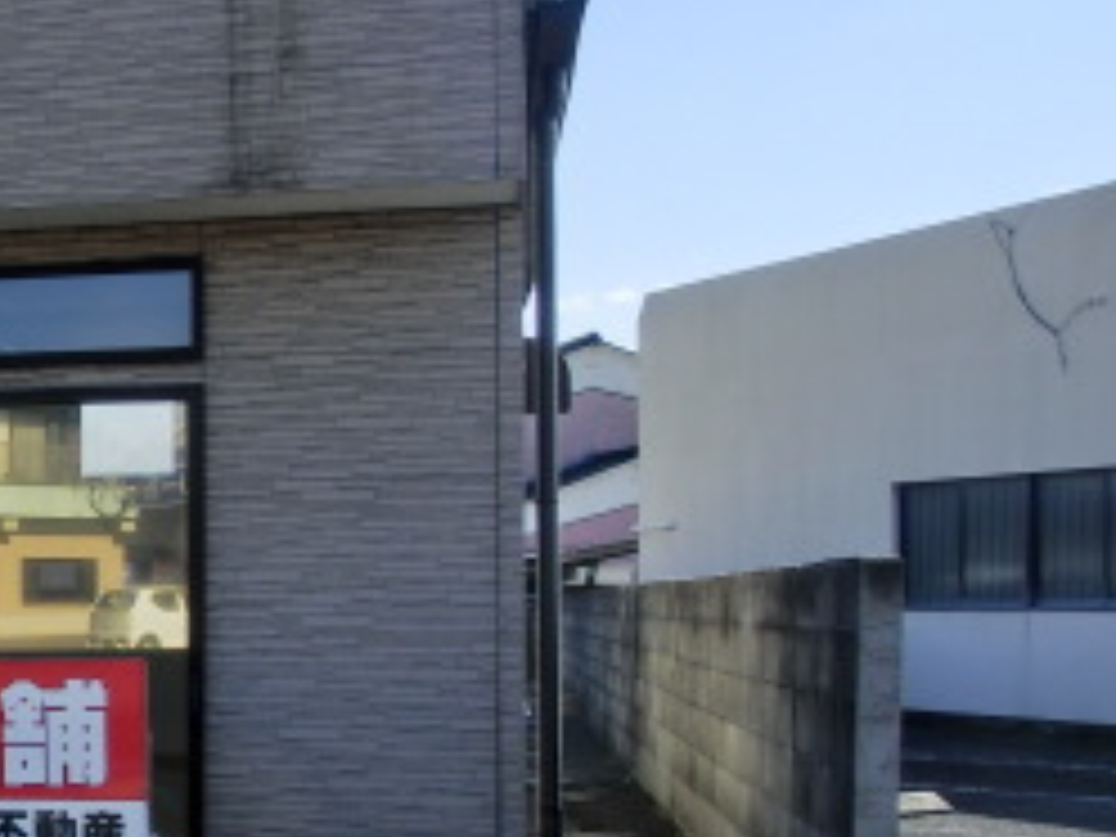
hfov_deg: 26.6
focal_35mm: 62
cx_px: -315
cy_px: 608
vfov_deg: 23.5
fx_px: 1999
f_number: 3
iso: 100
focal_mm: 4.24
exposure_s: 1/1250
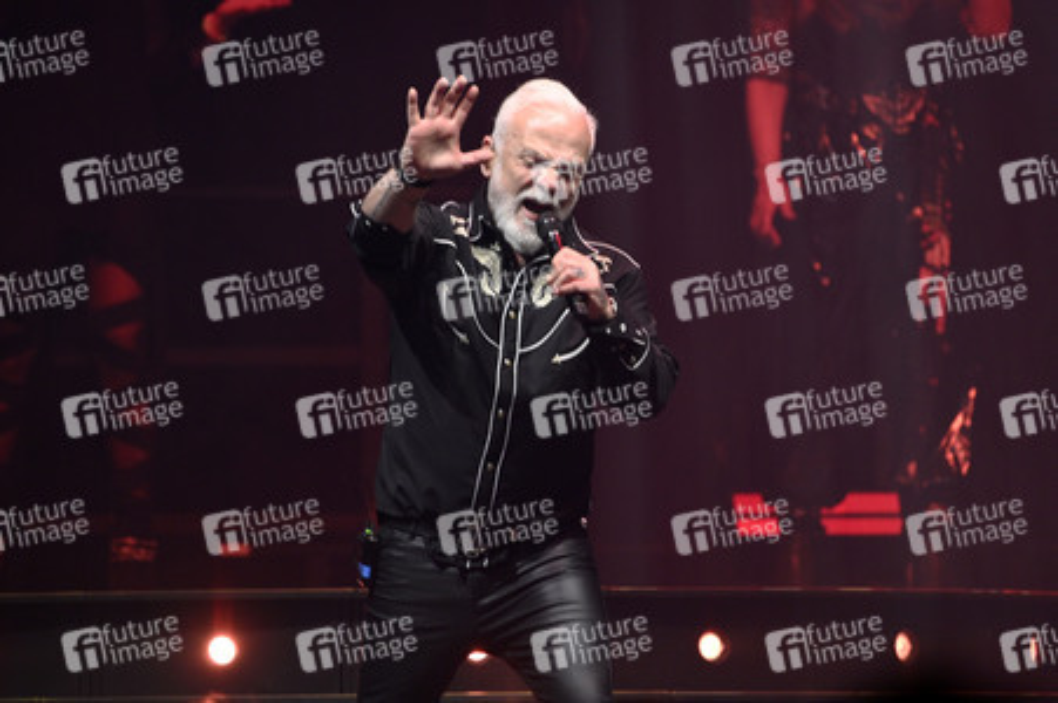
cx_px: 529
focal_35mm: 500
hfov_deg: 4.1
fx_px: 14683
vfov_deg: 2.7
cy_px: 352
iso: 3200
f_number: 6.3
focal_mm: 500
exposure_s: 1/250
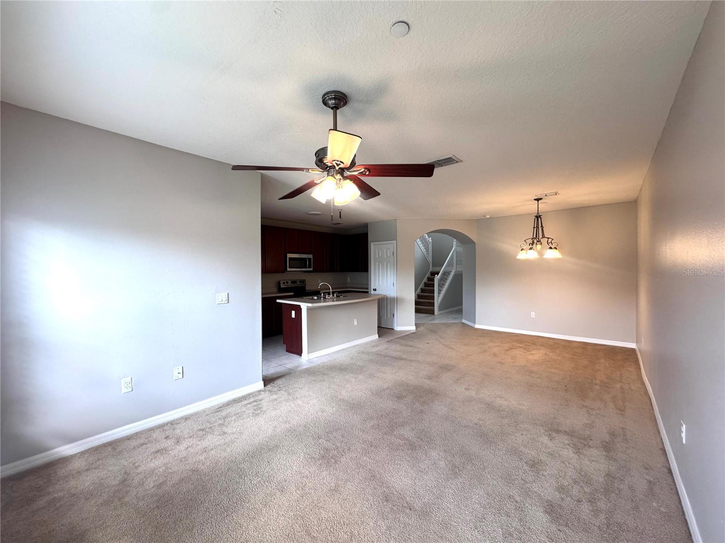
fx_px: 293
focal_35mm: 14
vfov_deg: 85.7
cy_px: 272
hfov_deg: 102.1
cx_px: 362
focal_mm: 2.22
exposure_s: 1/120
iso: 250
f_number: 2.2
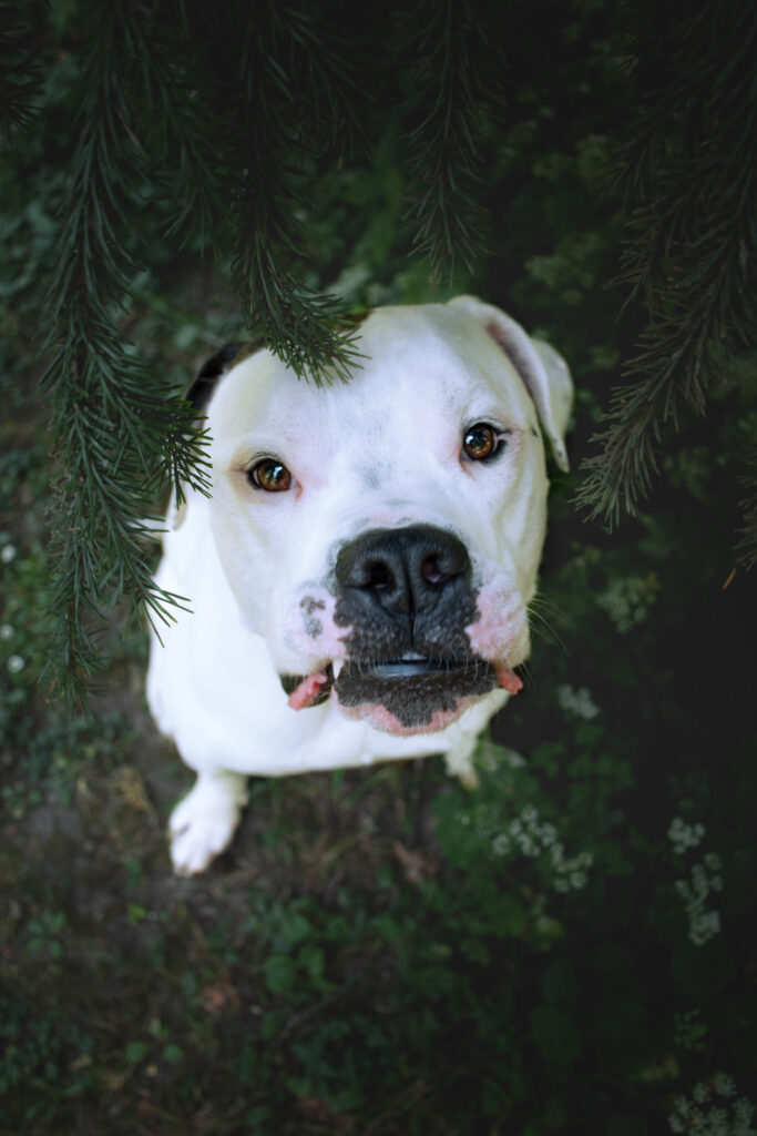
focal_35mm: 34
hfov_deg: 38.4
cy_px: 568
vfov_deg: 55.1
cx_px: 378
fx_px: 1088
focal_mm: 23
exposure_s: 1/60
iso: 200
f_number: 3.8
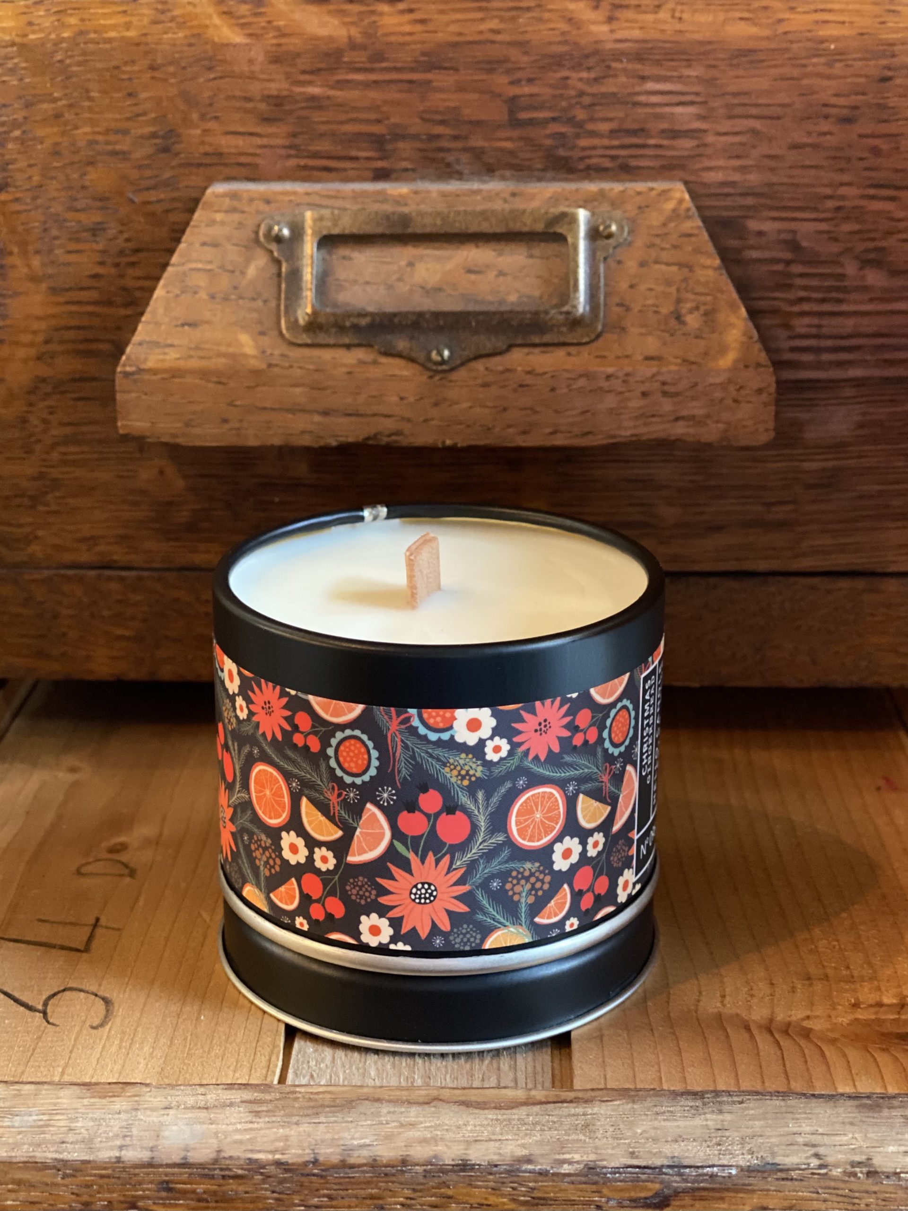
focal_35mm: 52
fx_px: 1819
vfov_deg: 36.8
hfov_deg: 28.0
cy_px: 606
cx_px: 454
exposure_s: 1/33
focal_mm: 6
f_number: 2
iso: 320
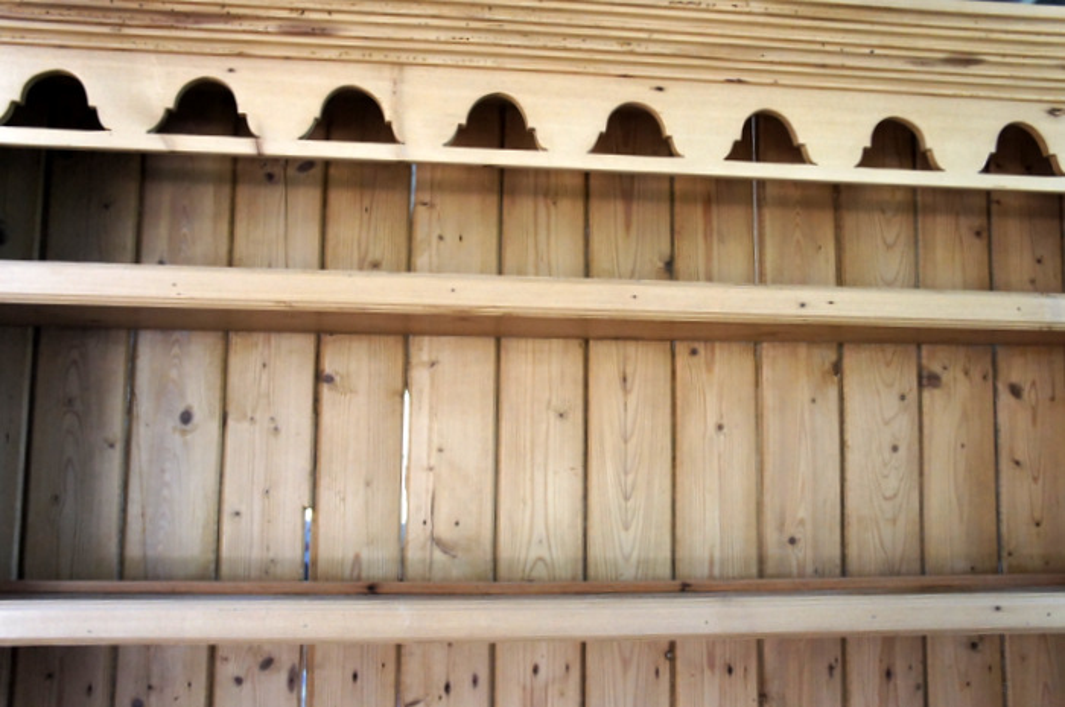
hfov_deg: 57.3
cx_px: 532
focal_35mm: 33
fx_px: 975
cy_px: 354
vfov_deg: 39.9
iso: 1600
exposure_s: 1/125
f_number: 4
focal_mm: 22
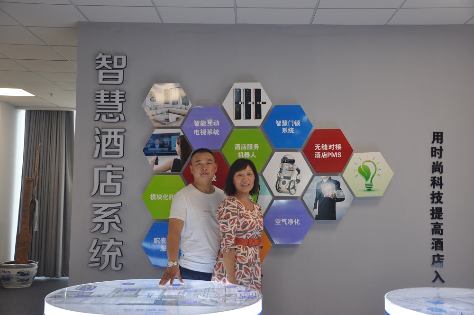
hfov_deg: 43.7
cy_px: 158
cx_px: 237
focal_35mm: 45
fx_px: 592
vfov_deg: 29.8
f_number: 4.2
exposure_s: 1/60
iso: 400
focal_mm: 30
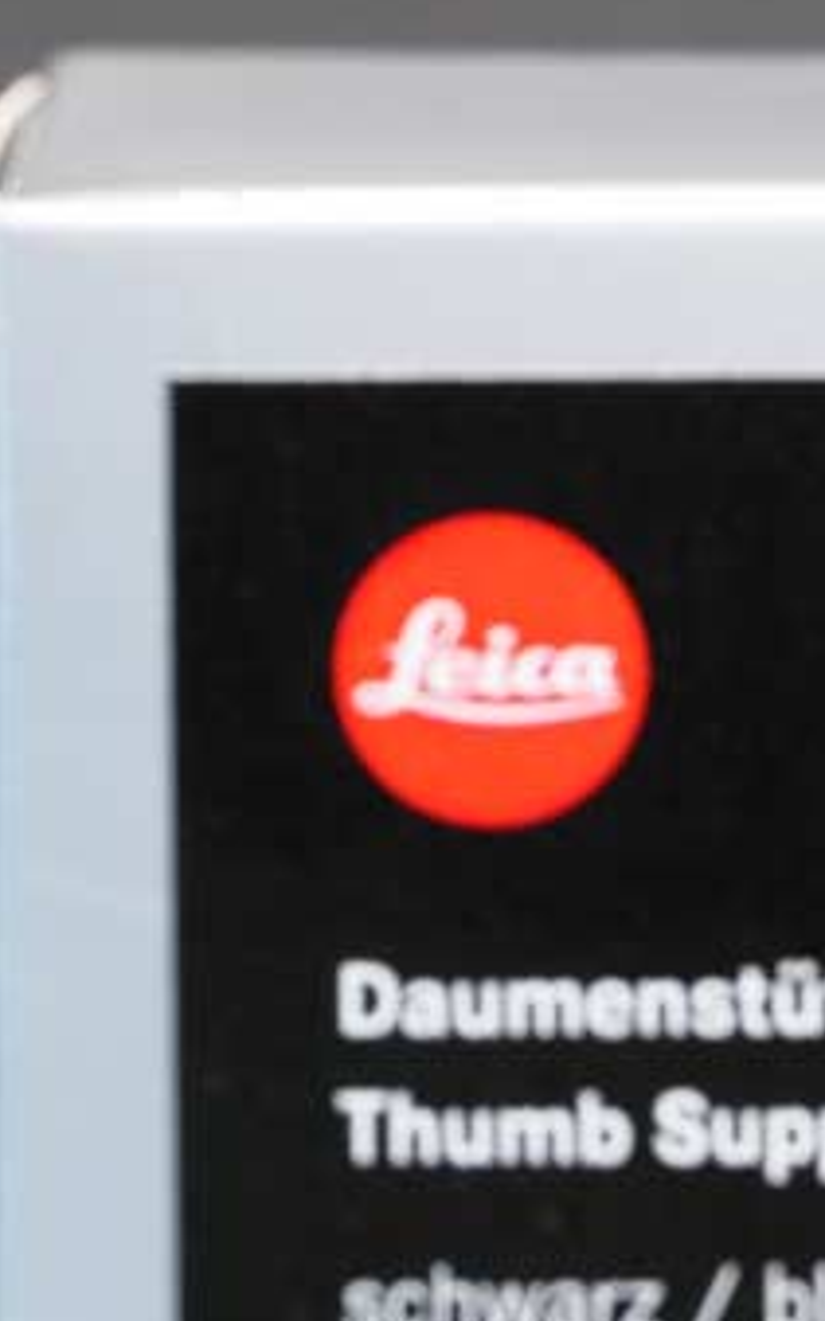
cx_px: 1118
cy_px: 2060
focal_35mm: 420
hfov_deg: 3.1
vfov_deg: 5.0
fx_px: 15122
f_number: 14
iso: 200
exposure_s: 2.5
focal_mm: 87
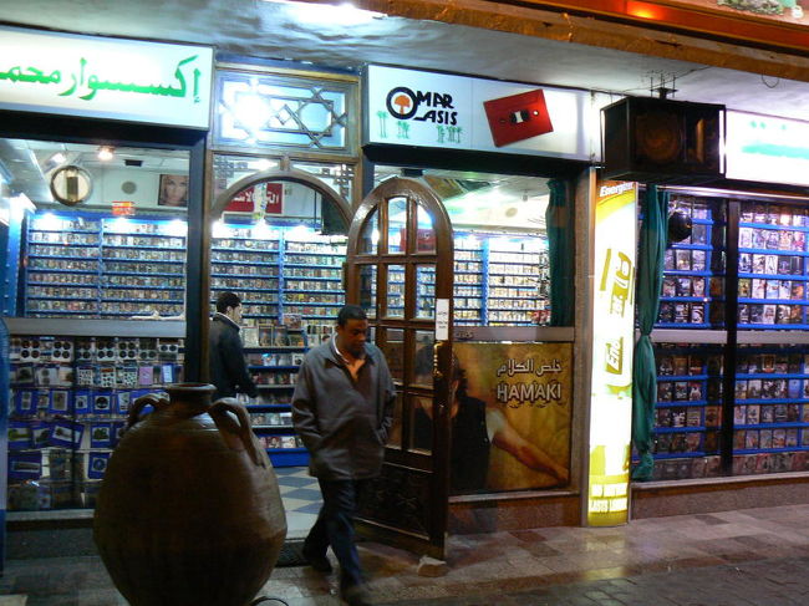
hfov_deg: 51.4
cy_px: 303
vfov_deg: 39.6
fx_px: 841
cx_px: 404
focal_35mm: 36
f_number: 2.8
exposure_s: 1/25
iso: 200
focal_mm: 6
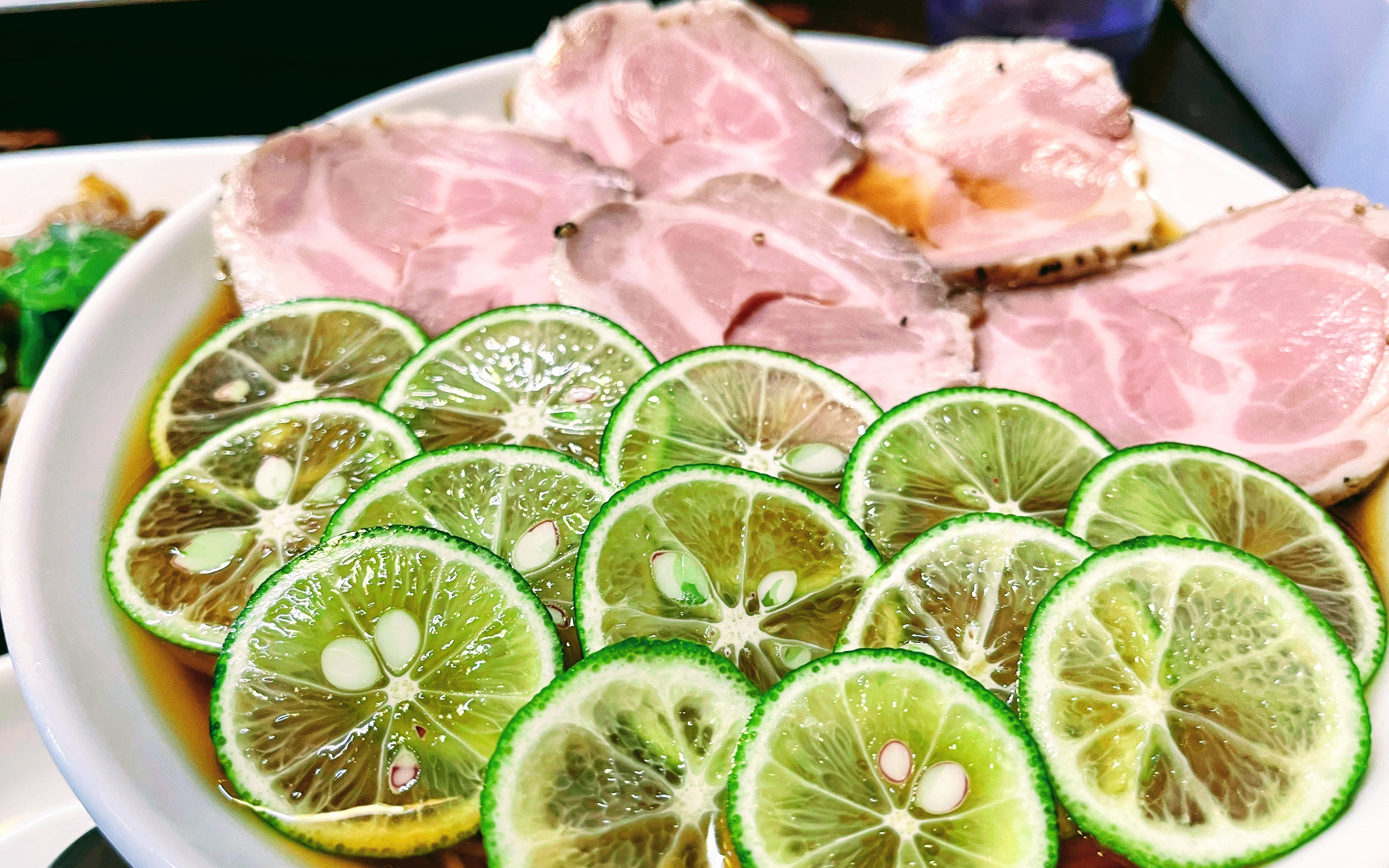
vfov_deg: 45.9
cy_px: 487
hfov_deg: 68.4
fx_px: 1022
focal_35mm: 27
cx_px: 688
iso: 160
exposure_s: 1/60
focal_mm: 5.1
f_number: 1.6
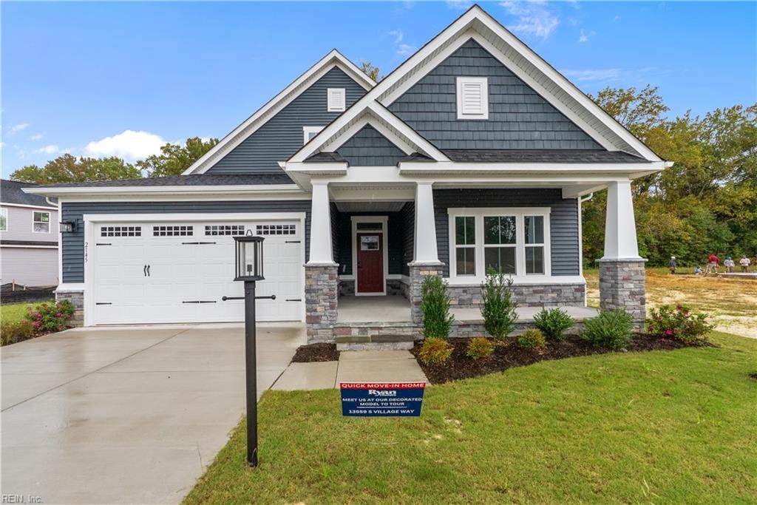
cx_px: 378
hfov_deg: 96.7
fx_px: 336
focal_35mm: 16
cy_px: 252
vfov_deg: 73.8
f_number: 7.1
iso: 1000
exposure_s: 1/640
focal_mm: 16
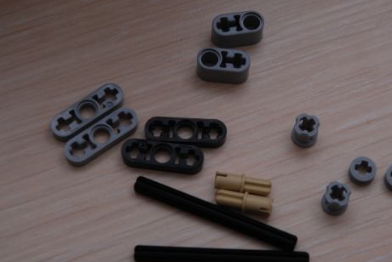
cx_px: 228
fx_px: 1494
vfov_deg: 10.0
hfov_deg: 14.9
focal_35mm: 137
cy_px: 137
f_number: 10
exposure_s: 1/60
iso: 100
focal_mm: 70
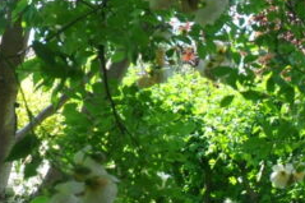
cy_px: 170
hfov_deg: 12.0
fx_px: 1304
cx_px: 597
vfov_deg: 8.9
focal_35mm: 154
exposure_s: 1/320
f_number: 9
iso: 1000
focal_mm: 24
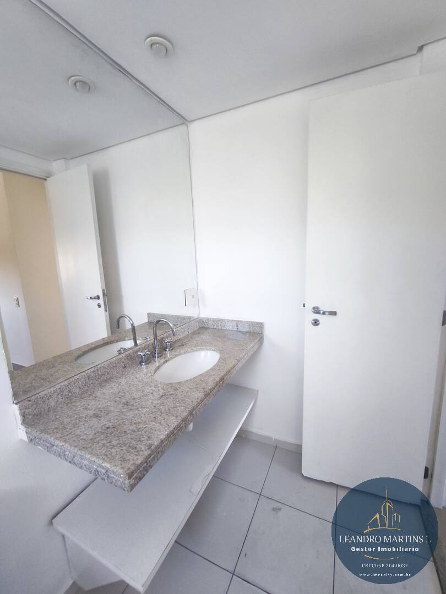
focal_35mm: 15
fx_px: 258
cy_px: 297
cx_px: 223
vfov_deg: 98.2
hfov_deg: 81.7
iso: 250
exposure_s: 1/30
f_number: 2.2
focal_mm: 1.91
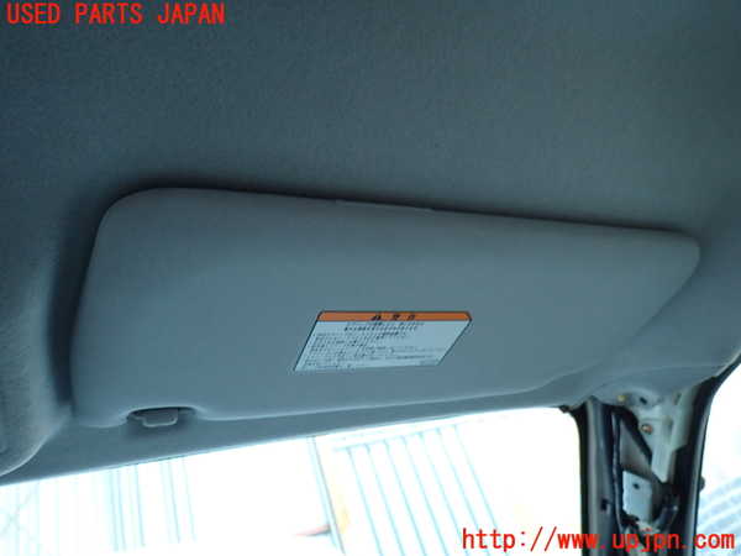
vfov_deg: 54.9
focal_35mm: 25
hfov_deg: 69.4
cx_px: 370
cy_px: 278
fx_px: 535
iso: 200
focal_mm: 4.5
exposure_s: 1/40
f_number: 2
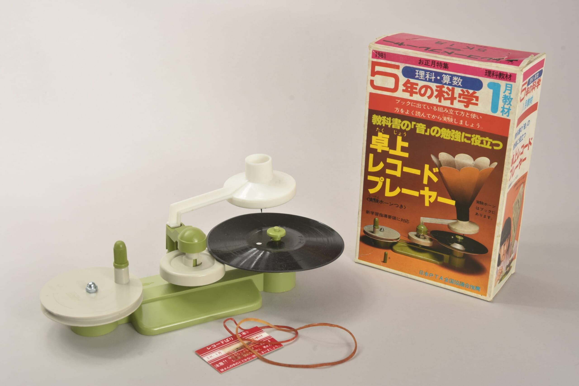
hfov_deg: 37.8
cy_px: 193
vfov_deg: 25.8
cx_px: 290
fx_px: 845
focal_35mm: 52
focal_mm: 35
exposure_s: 1/80
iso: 200
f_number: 14
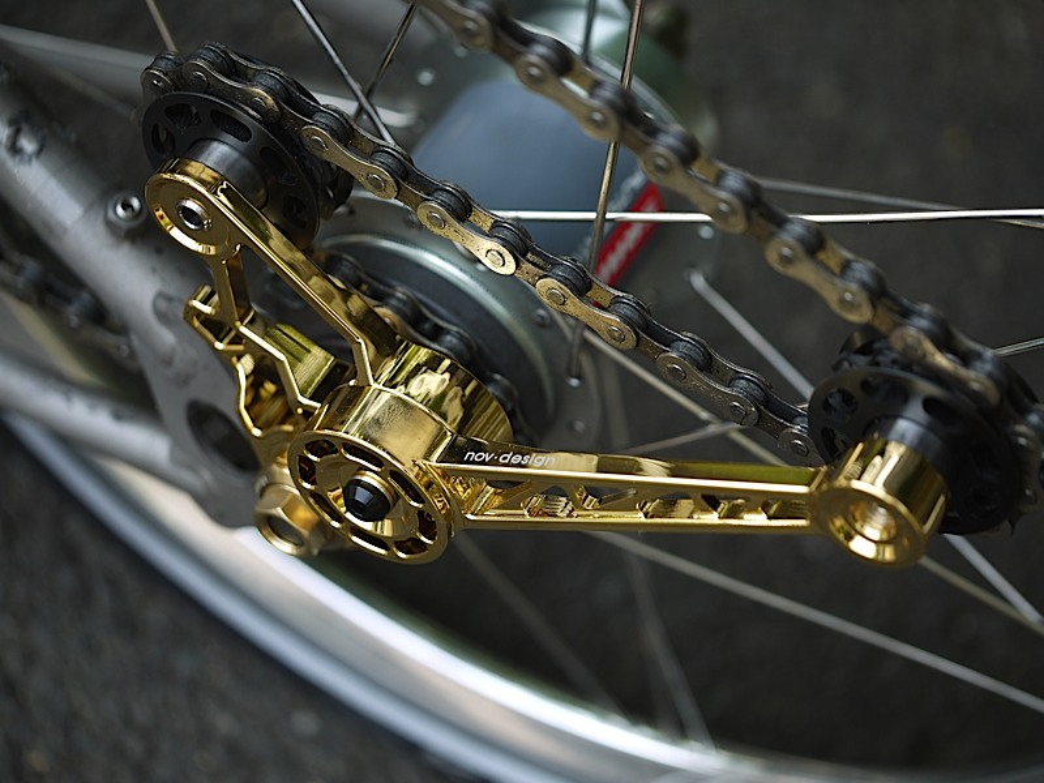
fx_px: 2714
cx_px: 522
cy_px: 392
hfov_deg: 21.8
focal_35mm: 90
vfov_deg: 16.4
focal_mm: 45
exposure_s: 1/320
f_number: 2.8
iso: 100
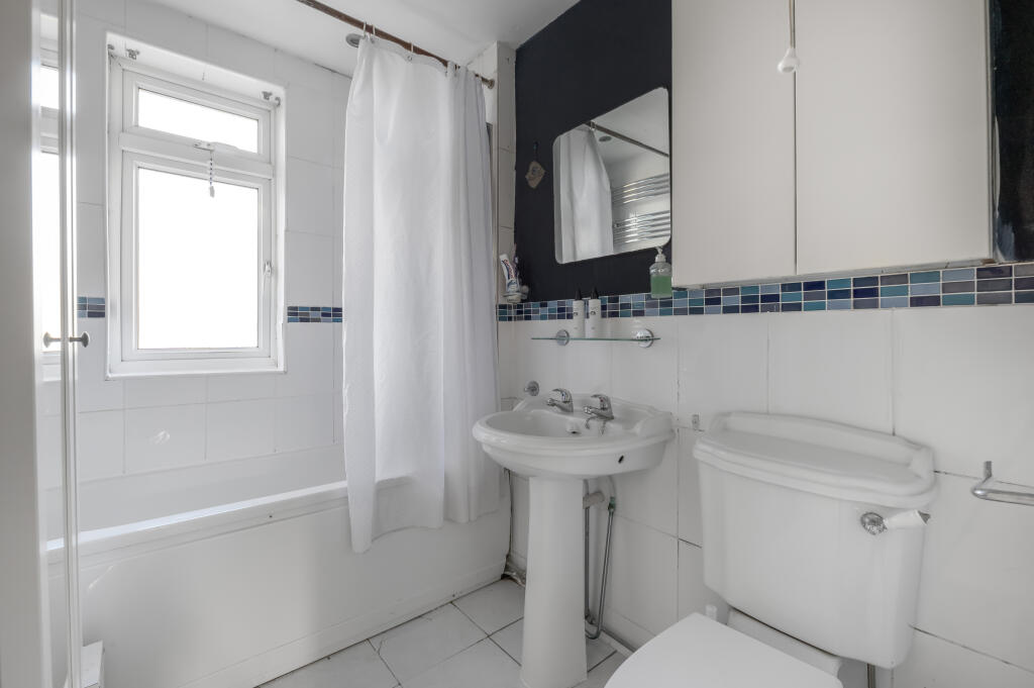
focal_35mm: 15
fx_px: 430
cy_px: 344
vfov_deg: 77.2
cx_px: 517
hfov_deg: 100.4
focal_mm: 15
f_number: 11
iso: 400
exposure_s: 1/10
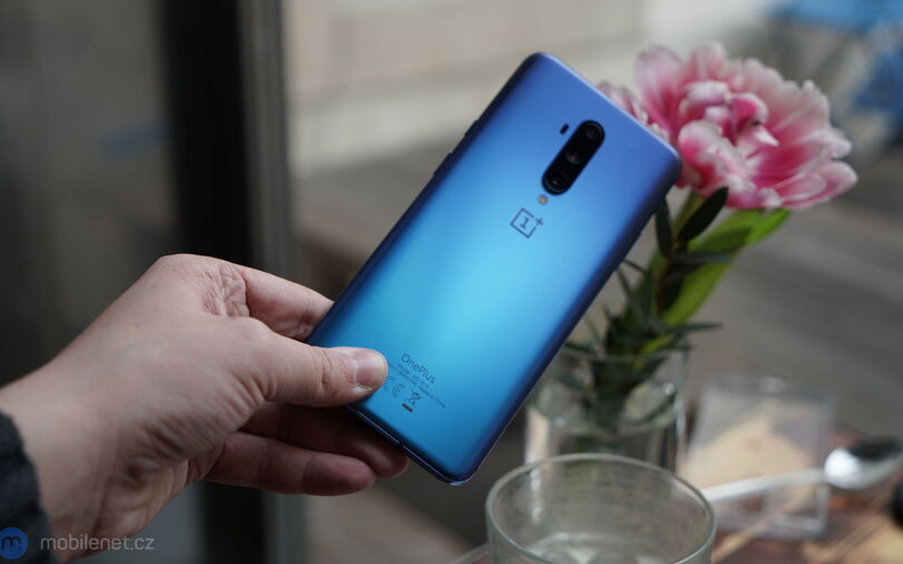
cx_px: 444
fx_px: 1304
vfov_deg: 24.4
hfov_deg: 38.2
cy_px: 265
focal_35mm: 53
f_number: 4
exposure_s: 1/200
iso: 250
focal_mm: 51
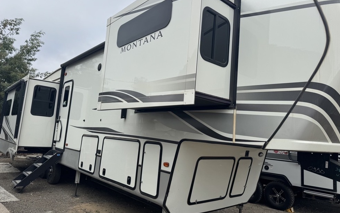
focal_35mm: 26
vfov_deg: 47.6
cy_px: 101
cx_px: 168
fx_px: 241
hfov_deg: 70.4
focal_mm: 6.76
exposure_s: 1/5348
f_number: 1.78
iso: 80
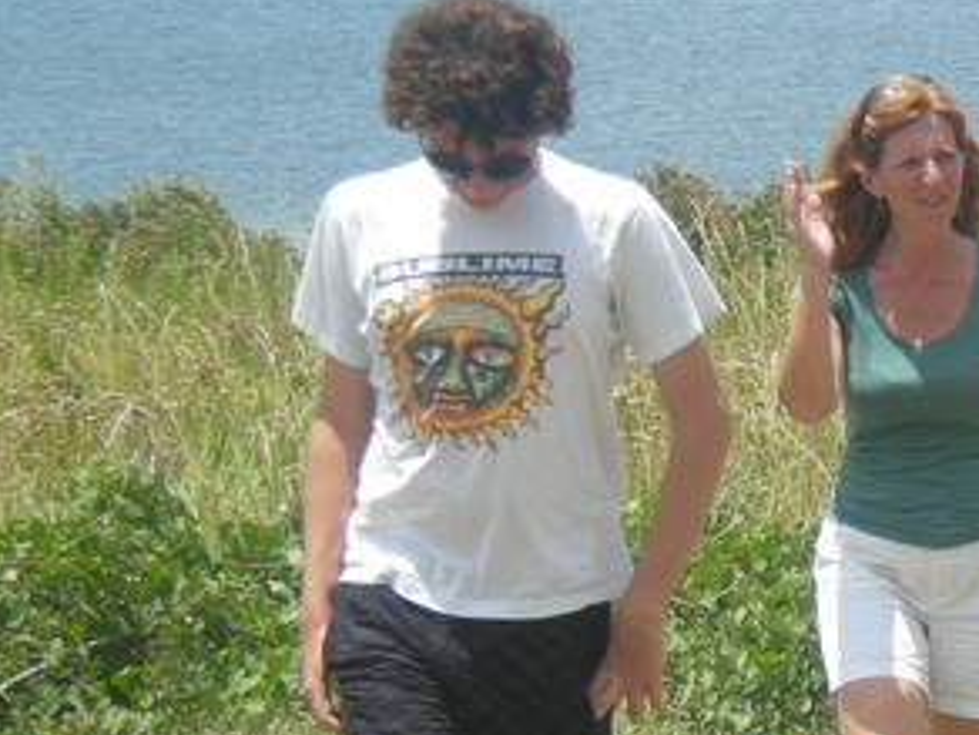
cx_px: 1009
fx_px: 7070
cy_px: 571
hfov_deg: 7.9
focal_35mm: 250
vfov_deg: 5.9
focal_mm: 18.9
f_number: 5.9
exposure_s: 1/197
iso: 64
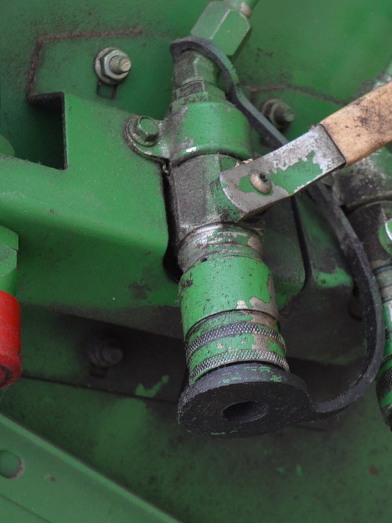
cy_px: 289
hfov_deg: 20.7
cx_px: 240
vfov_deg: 27.4
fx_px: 1073
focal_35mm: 71
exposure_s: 1/125
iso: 320
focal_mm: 24
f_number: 5.6
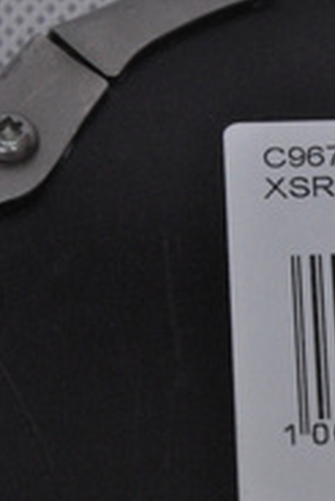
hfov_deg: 3.6
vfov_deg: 5.3
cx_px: 517
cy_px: 342
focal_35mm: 385
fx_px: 5367
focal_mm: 105
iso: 3200
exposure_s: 1/125
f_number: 9.5
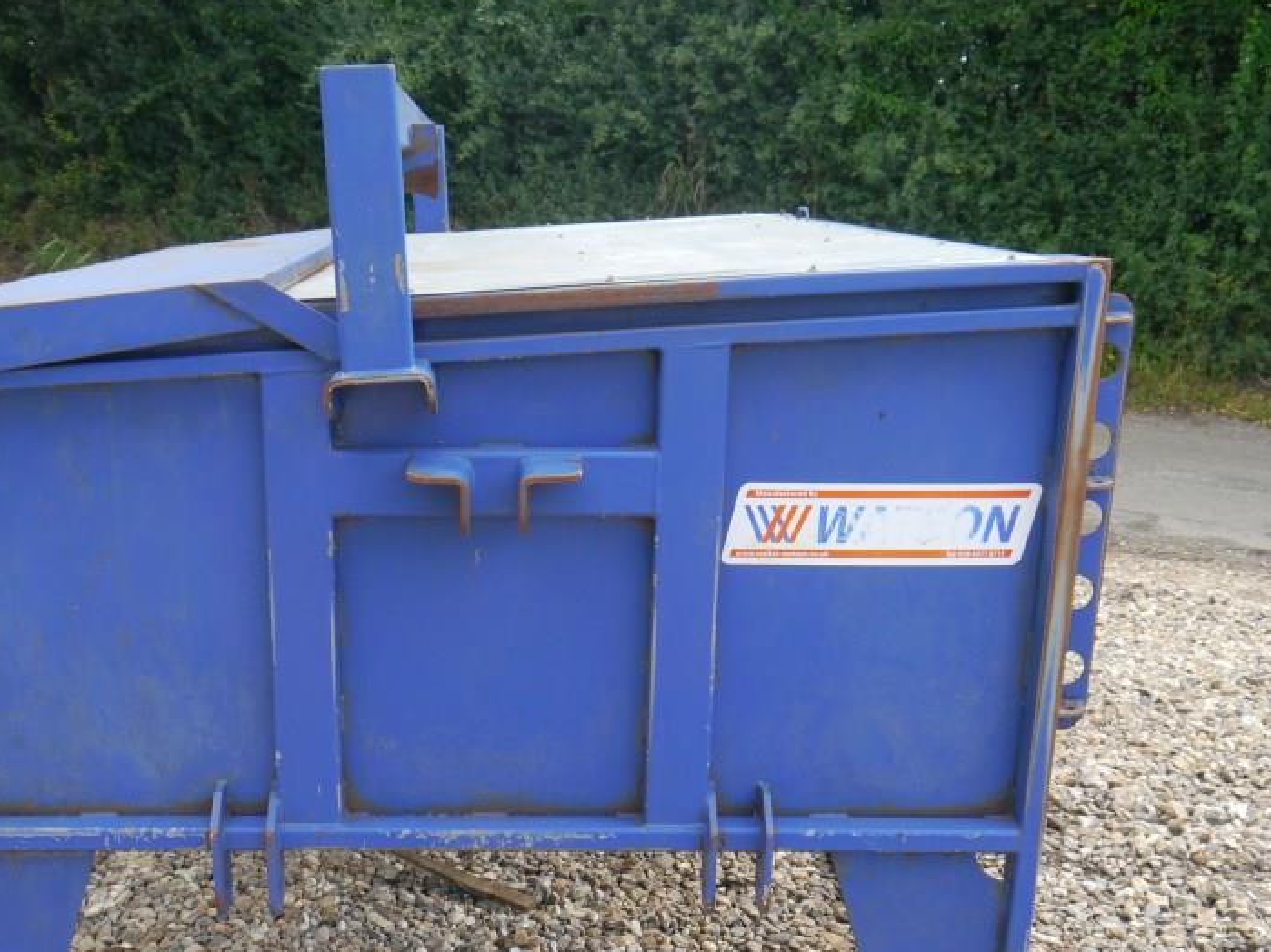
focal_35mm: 41
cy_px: 676
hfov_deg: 45.6
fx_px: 1505
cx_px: 518
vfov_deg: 34.6
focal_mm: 14
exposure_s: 1/200
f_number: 4.5
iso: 160
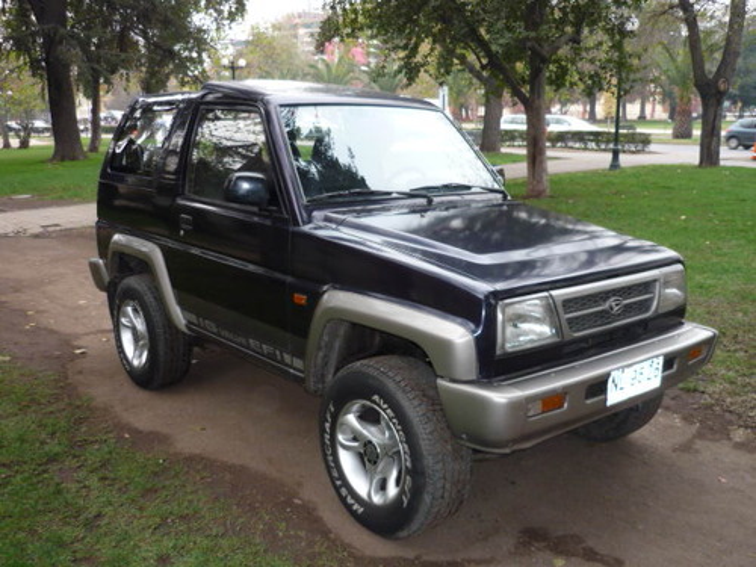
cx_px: 378
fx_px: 721
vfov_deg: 42.9
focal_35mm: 33
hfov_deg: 55.4
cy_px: 284
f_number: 2.8
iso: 160
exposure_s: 1/30
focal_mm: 5.5
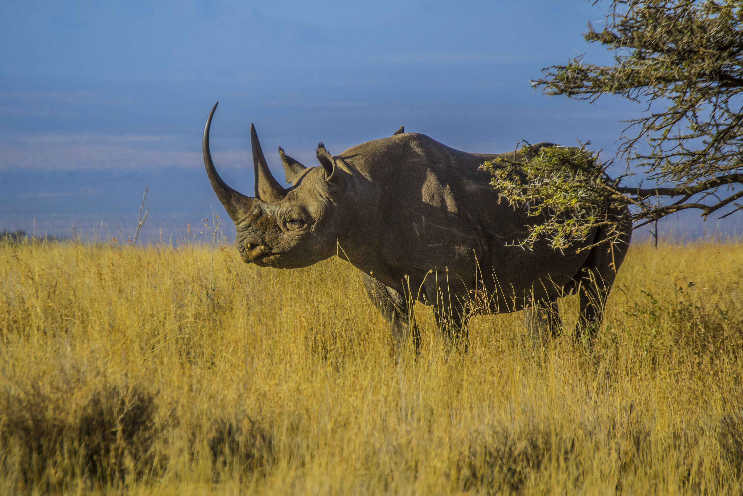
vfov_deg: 4.1
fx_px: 6873
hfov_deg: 6.2
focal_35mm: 333
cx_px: 344
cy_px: 225
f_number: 5.6
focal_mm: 200
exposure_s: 1/1250
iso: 400
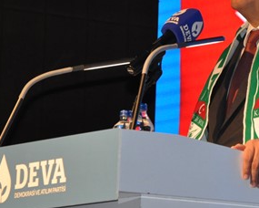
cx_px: 257
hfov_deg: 6.5
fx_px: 2261
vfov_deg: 5.2
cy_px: 36
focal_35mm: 295
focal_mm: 92
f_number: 5.6
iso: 1600
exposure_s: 1/125
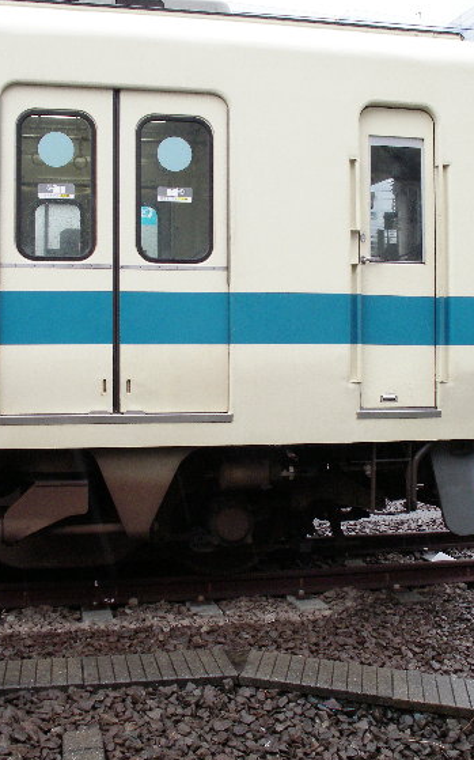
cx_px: 247
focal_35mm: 42
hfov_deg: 30.5
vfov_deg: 47.2
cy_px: 367
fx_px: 869
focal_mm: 7.8
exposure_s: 1/125
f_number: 6.5
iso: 400
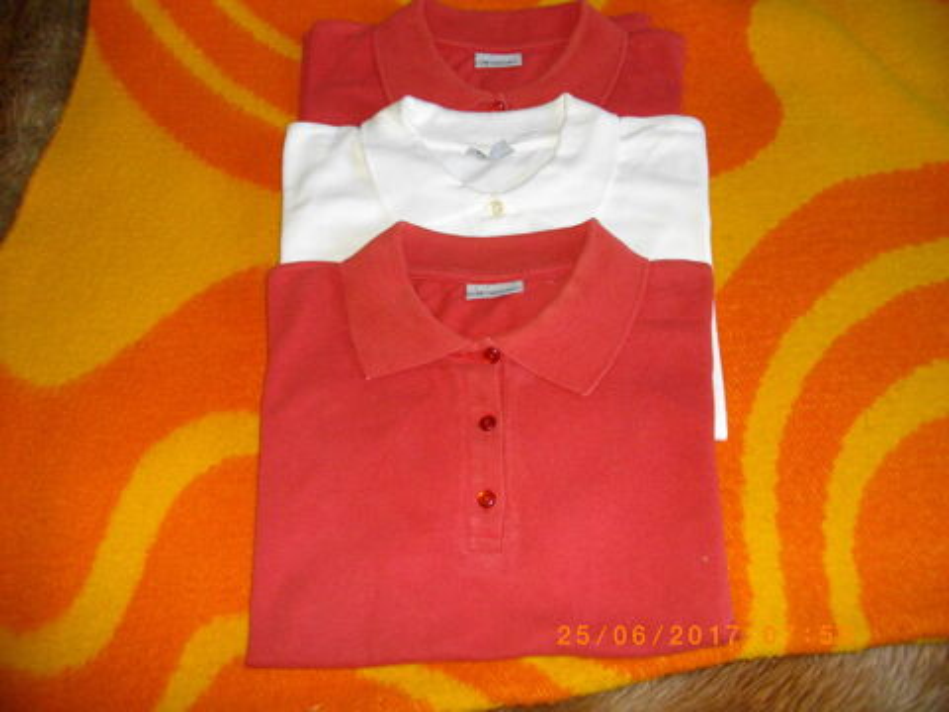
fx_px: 877
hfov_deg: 56.8
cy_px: 356
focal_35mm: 32
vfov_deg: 44.2
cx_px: 474
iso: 200
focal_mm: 5.7
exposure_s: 1/50
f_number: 2.9
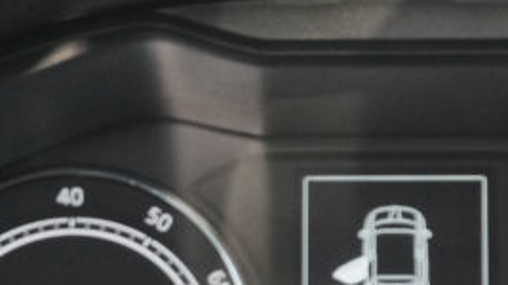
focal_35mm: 273
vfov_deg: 4.4
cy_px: 607
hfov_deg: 7.9
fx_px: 3676
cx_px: 381
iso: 2000
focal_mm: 45
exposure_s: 1/125
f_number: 8
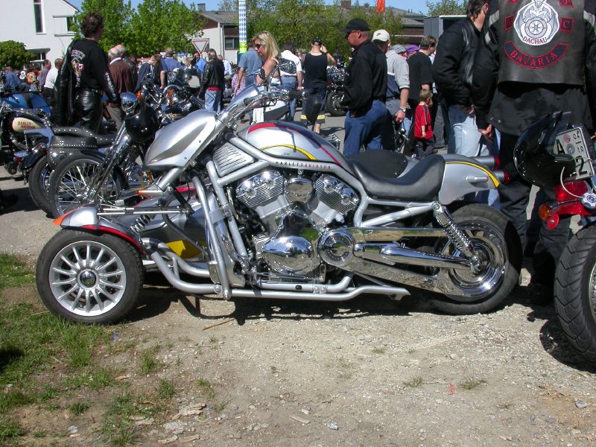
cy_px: 224
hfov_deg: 49.0
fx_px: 654
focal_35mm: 38
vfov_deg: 37.7
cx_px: 298
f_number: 7.5
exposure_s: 1/353
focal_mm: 7.85
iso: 100
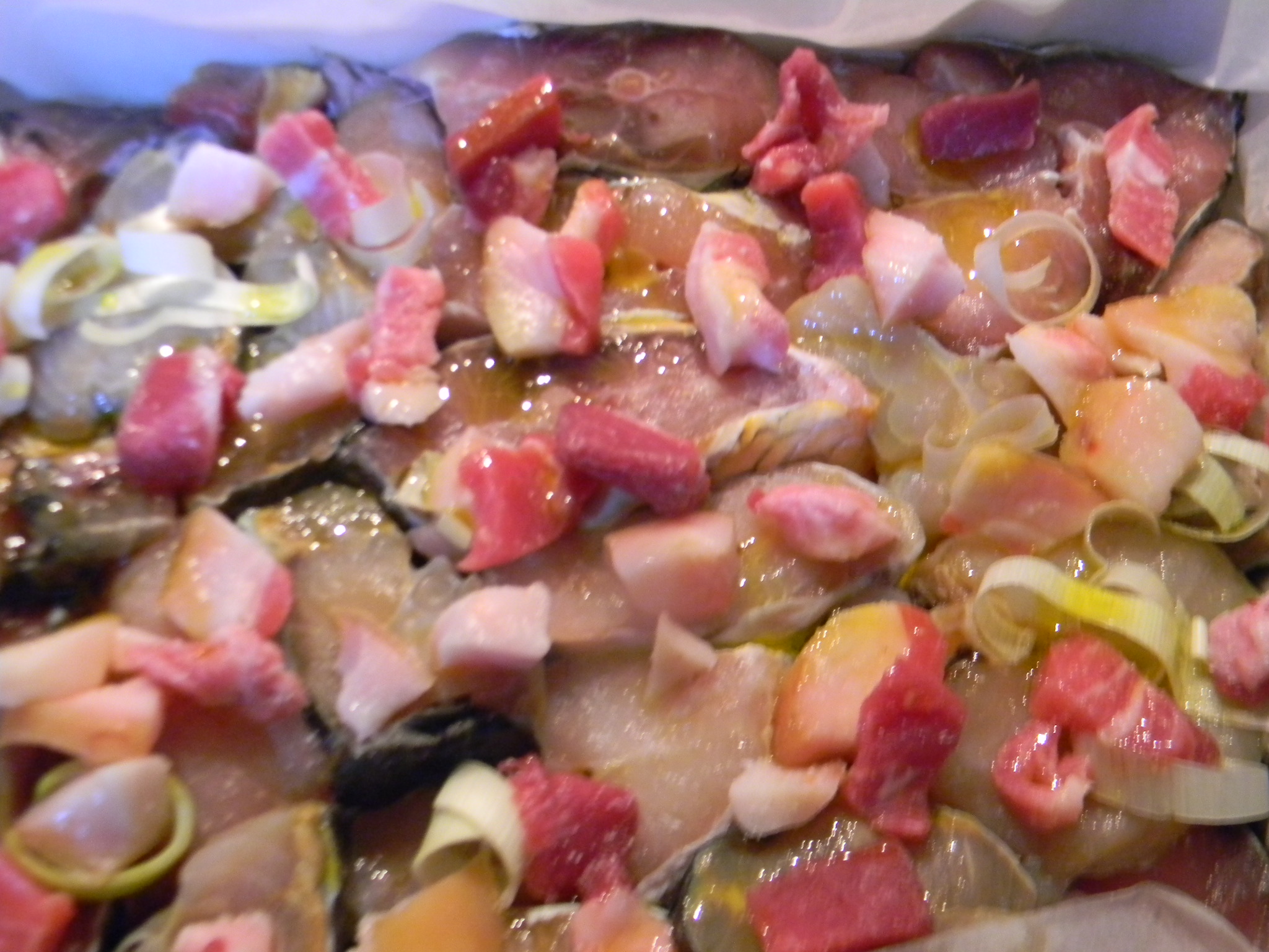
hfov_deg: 51.4
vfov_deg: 39.7
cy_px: 476
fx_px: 1320
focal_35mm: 36
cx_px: 634
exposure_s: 1/11.5
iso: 400
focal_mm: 6.4
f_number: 3.7
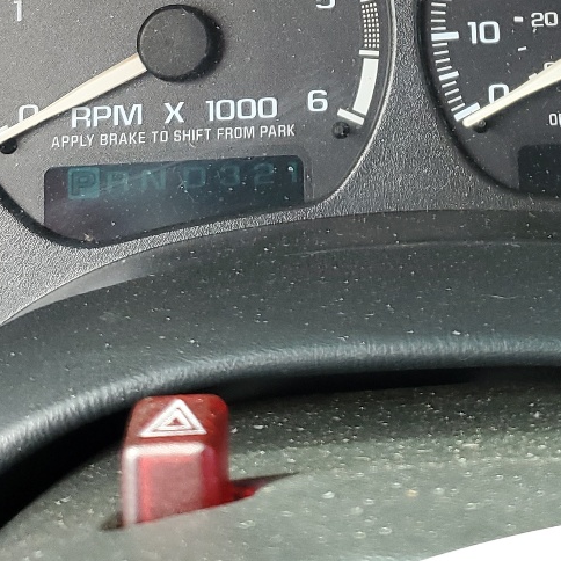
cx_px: 384
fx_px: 1393
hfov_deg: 22.6
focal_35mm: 76
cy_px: -132
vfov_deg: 21.0
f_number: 1.5
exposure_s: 1/120
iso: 59
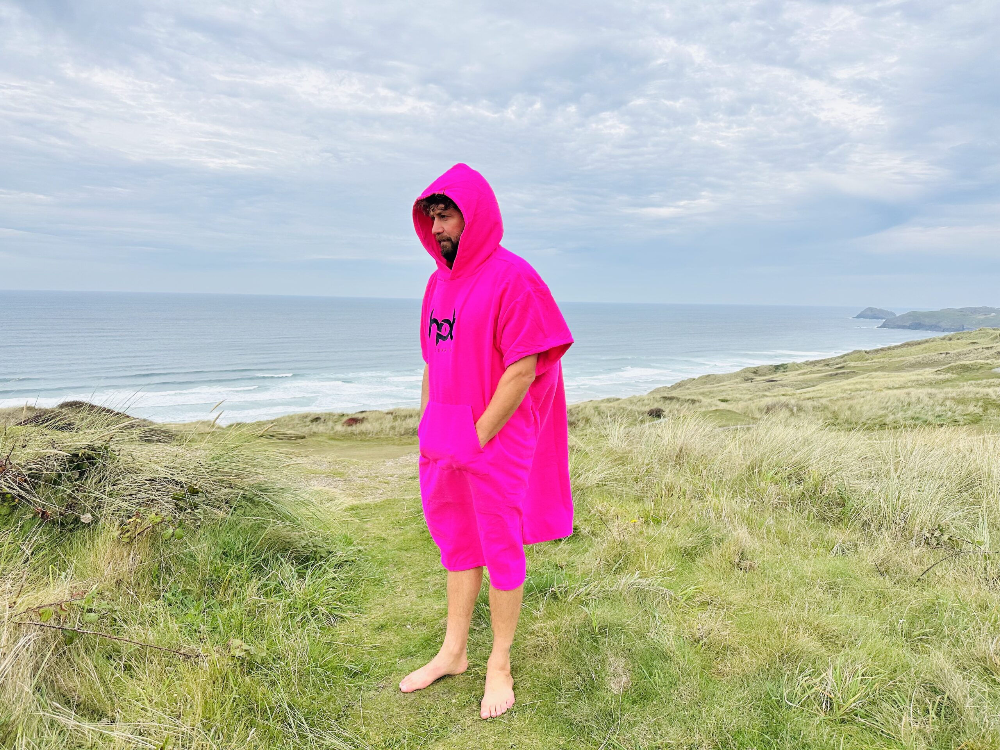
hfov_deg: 71.6
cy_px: 375
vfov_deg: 56.8
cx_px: 500
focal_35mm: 24
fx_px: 693
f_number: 1.78
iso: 80
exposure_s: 1/3717
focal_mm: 6.86
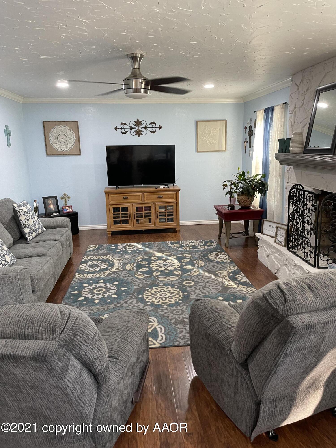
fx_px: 336
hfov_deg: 53.1
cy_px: 224
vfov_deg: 67.3
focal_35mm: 26
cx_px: 168
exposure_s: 1/60
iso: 160
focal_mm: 4.2
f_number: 1.6
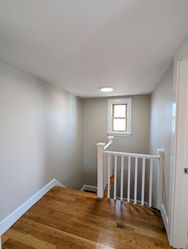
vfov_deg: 94.4
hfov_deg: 78.2
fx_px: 116
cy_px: 124
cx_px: 94
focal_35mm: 16
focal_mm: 2.35
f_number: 2.2
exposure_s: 1/24
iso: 54
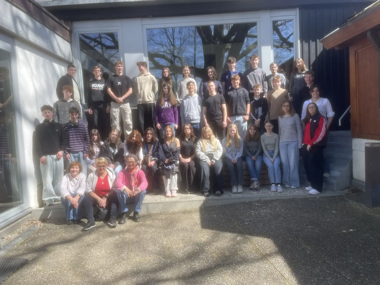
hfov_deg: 67.3
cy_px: 142
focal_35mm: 26
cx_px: 190
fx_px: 285
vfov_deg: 53.1
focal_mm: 4.2
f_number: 1.6
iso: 32
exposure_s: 1/1473
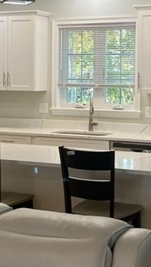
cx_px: 79
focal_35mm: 83
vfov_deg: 25.3
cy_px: 72
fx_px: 589
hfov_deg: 14.6
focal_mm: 4.25
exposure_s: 1/60
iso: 64
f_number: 1.8
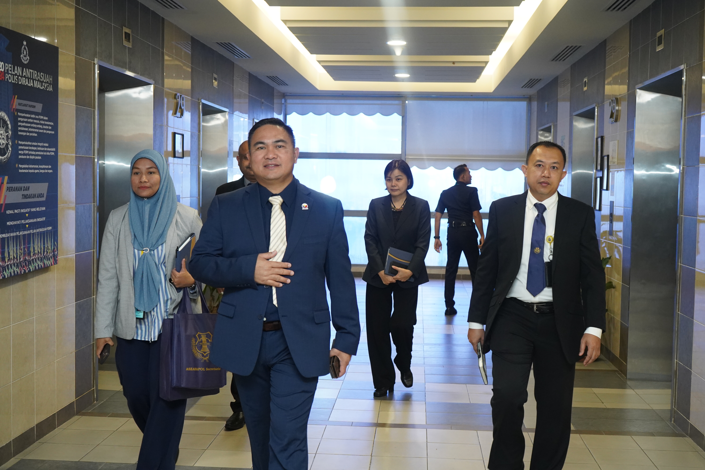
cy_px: 235
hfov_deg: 42.7
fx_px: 901
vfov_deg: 29.2
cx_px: 352
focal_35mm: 46
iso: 5000
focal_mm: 46
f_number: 5.6
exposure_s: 1/200
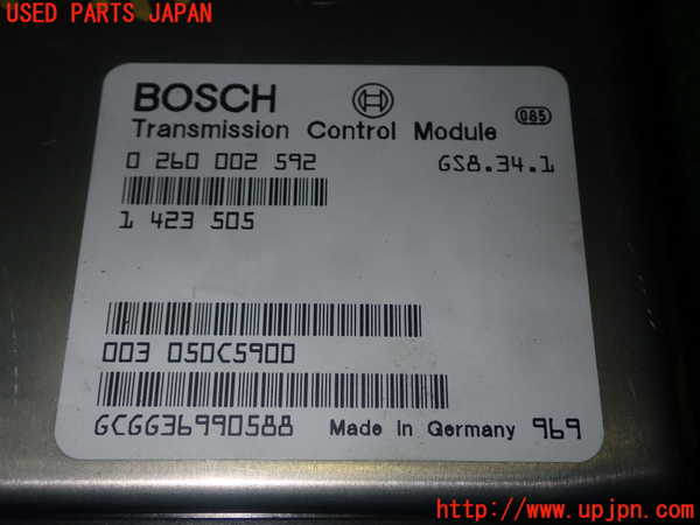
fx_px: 890
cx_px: 350
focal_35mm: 44
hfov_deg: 42.9
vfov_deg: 32.9
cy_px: 262
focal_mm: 7.84
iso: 200
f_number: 9
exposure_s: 1/40
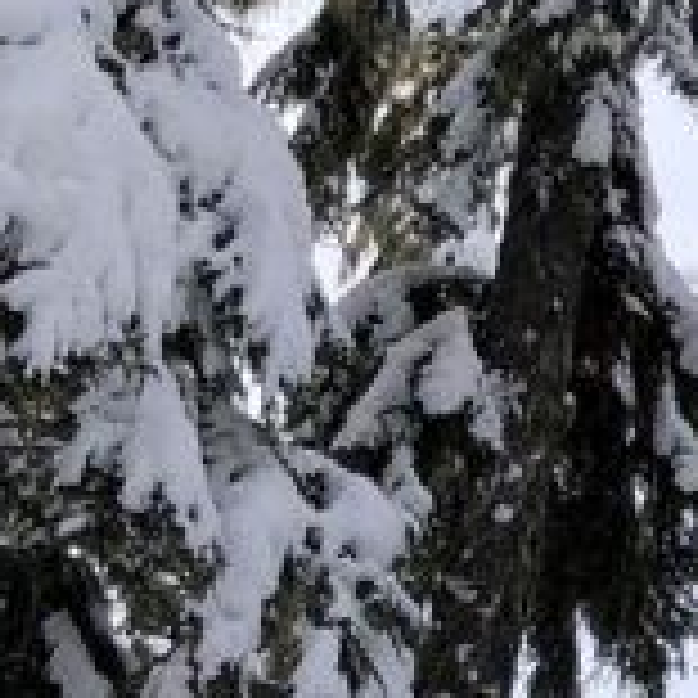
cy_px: 536
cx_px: 1981
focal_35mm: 163
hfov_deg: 9.0
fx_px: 3719
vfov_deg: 10.7
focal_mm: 3.99
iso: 20
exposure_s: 1/1297
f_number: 1.8
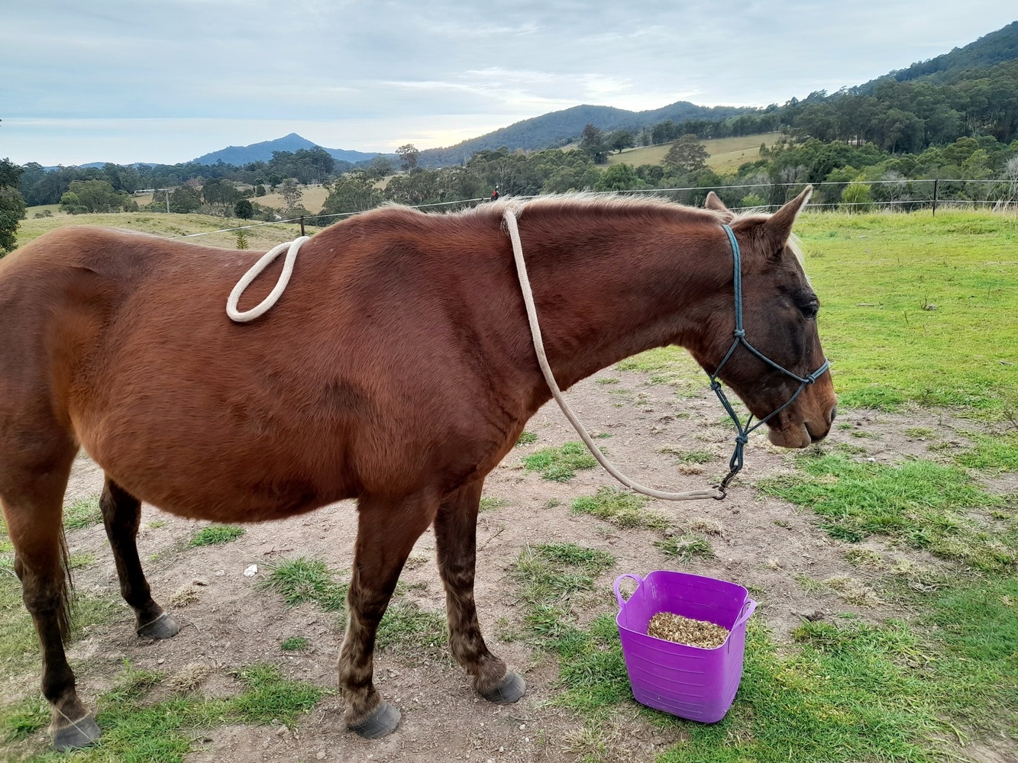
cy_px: 382
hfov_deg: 69.4
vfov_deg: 54.9
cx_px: 509
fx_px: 735
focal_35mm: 25
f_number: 2
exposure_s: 1/50
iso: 20
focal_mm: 4.6
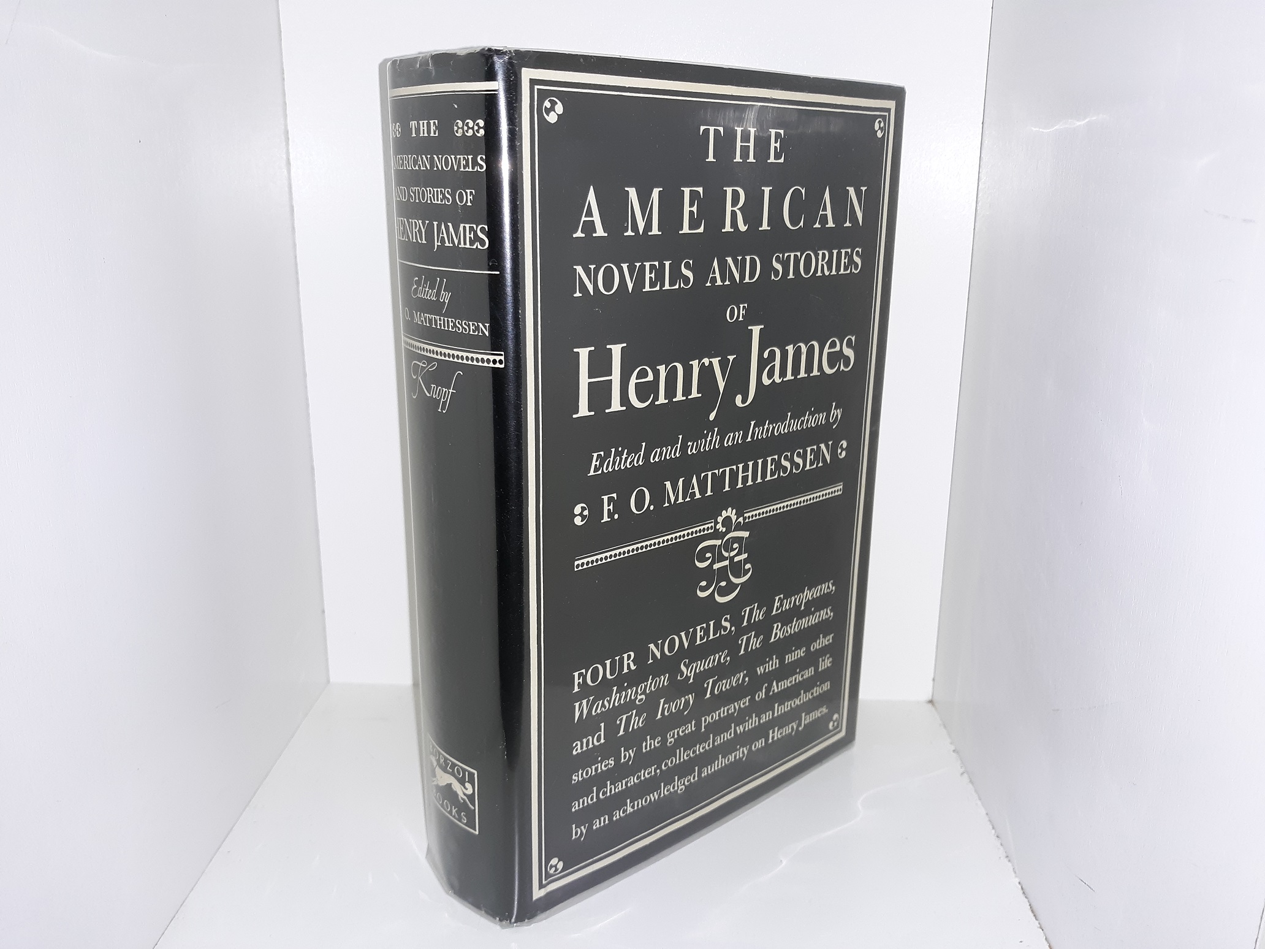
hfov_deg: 63.4
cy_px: 474
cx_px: 632
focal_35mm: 28
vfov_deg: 49.7
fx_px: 1023
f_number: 1.7
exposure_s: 1/120
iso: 64
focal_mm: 3.7
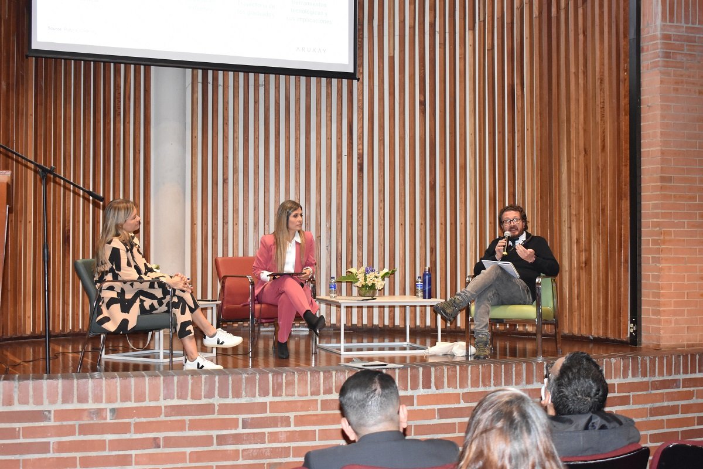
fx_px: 1172
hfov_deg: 33.4
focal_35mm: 60
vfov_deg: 22.6
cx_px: 352
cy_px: 234
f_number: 5
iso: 2800
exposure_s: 1/60
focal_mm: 40
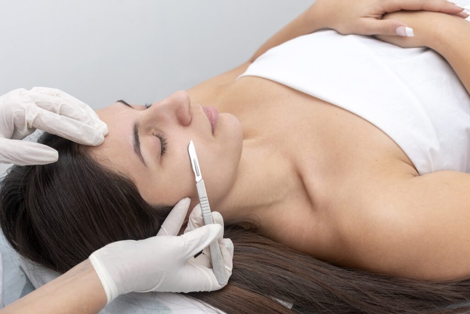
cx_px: 235
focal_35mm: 40
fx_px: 522
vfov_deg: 33.4
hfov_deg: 48.4
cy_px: 157
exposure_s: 1/100
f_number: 5.6
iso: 400
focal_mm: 40
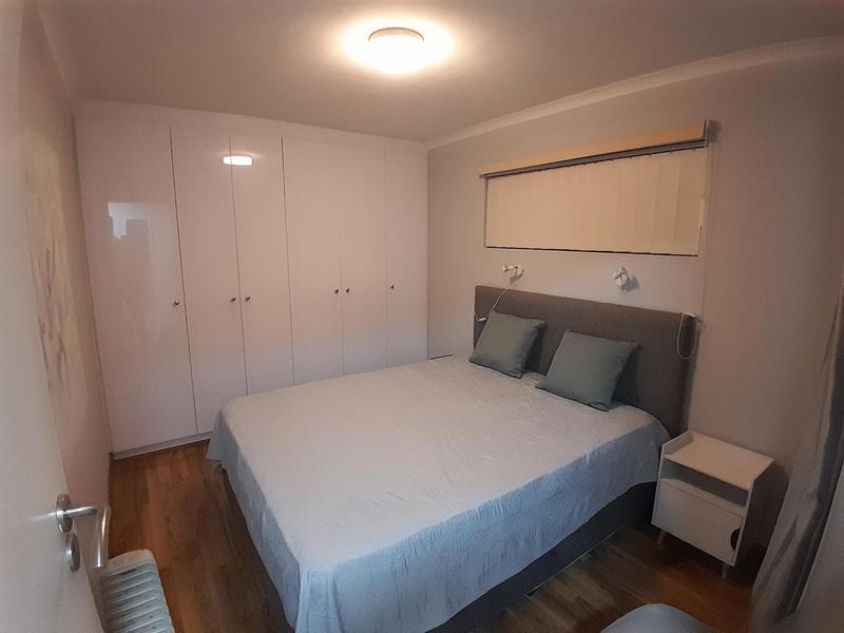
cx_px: 422
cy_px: 316
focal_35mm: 17
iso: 400
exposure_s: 1/20
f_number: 2.2
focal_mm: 1.46
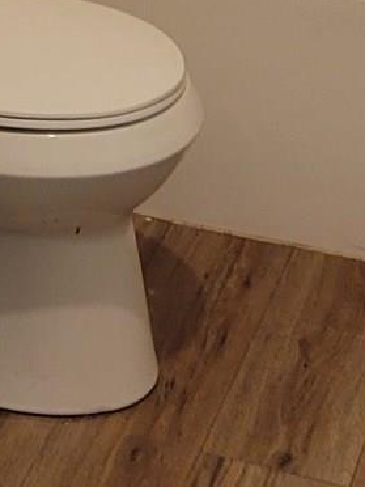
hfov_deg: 8.9
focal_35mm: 161
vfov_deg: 11.5
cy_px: -340
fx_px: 2264
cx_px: -264
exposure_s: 1/40
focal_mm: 5.4
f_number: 1.8
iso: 200
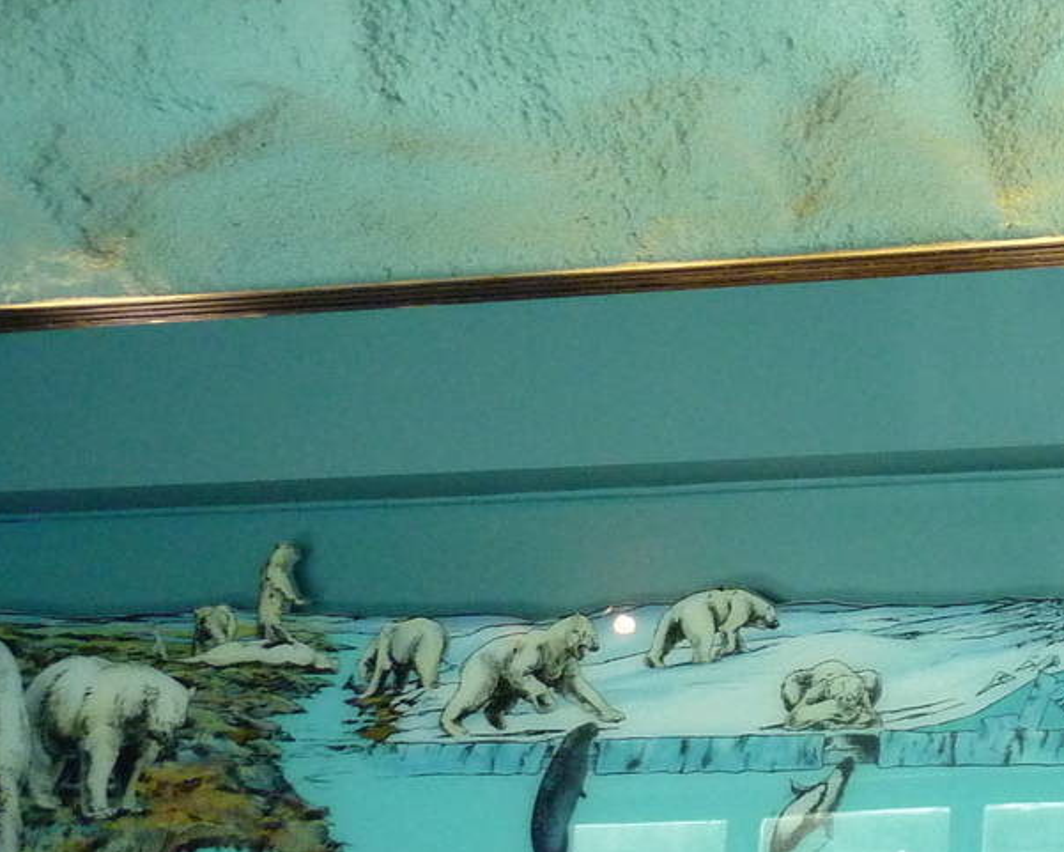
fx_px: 2866
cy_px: 308
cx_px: 1202
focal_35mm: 91
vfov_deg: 16.9
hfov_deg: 20.0
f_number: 3.5
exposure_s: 1/25
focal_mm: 5.7
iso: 400
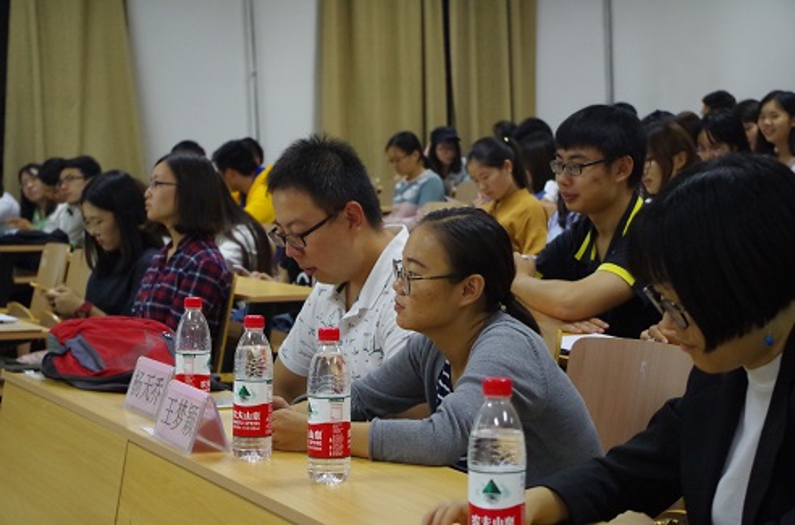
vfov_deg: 16.5
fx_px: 1806
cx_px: 398
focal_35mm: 82
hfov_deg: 24.8
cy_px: 262
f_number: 5.6
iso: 3200
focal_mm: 55
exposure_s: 1/60
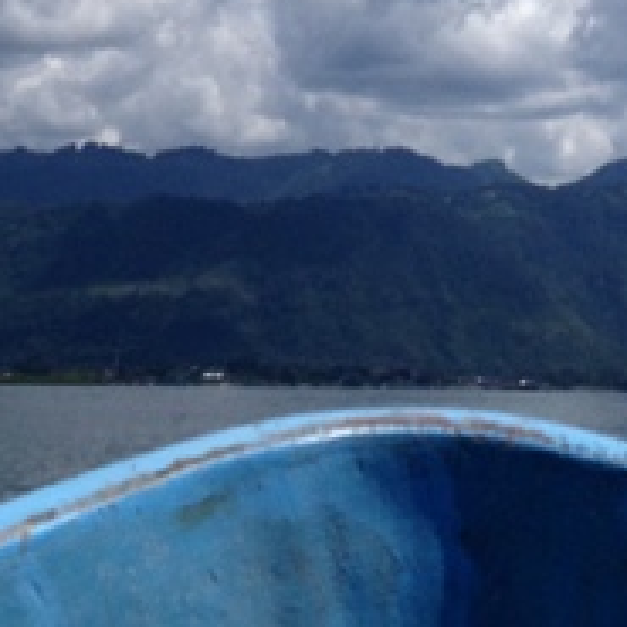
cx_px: 461
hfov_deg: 13.0
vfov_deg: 12.4
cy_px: -308
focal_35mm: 134
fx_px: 2746
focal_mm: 4.28
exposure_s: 1/4255
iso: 50
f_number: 2.4
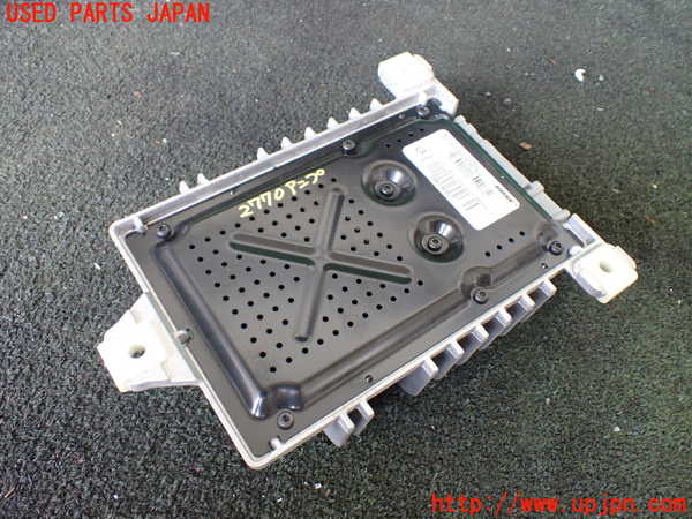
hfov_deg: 60.0
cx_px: 346
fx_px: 600
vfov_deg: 46.8
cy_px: 260
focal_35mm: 30
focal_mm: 5.4
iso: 800
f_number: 2.3
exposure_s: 1/125
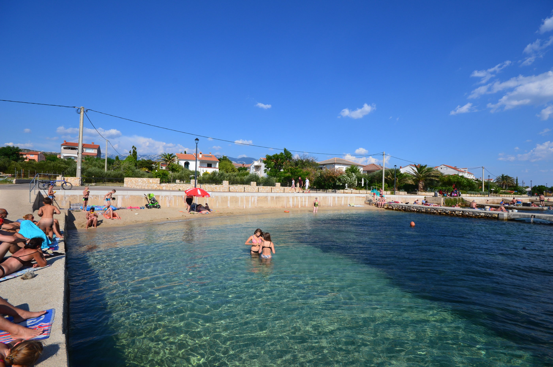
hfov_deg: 100.5
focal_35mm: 15
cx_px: 276
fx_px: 230
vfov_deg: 77.1
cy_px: 184
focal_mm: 10
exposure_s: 1/320
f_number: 10
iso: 200
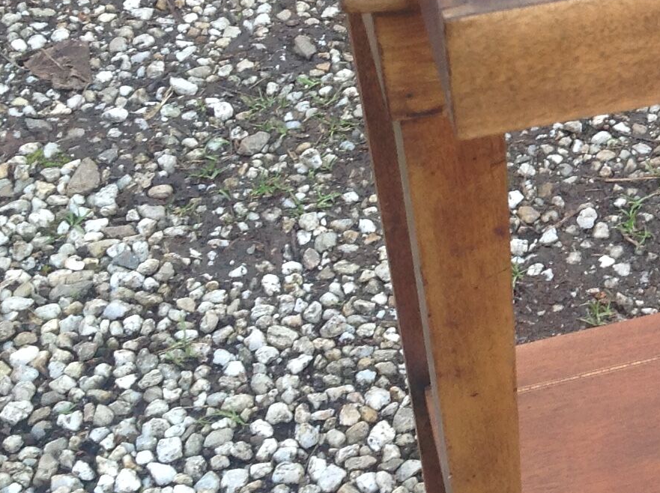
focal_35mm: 103
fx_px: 1961
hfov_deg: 18.0
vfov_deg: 14.2
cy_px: 91
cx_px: 837
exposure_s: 1/60
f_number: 2.4
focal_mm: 4.28
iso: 50
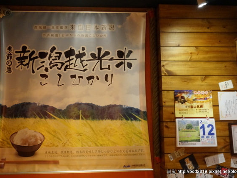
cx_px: 111
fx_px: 237
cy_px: 90
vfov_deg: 41.2
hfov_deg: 53.2
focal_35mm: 35
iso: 3200
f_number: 4
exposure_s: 1/10
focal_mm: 21
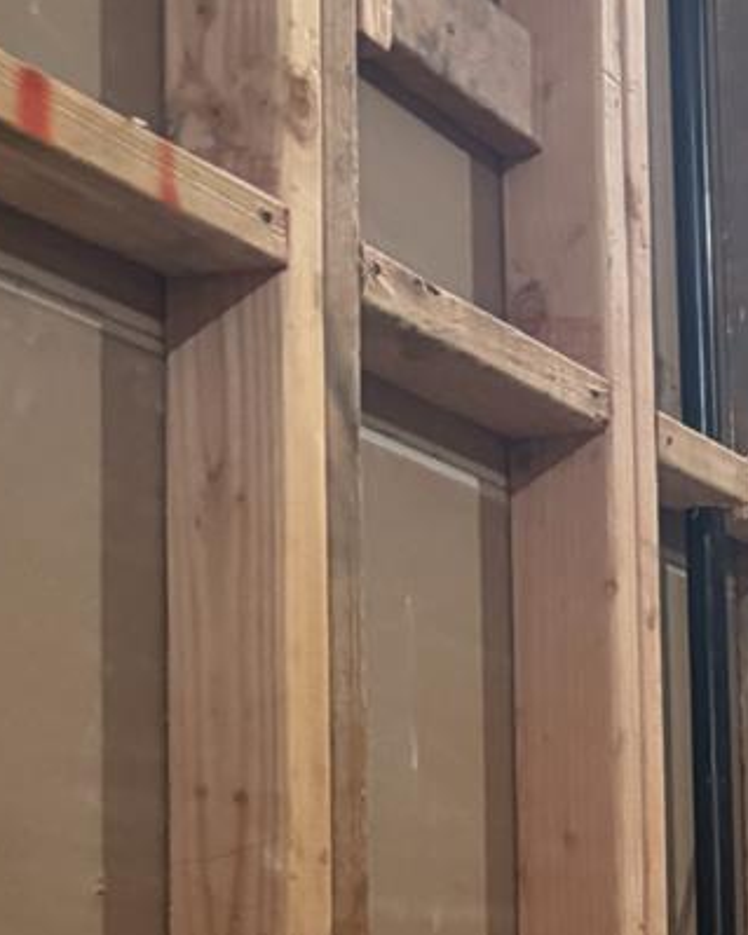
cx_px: 1211
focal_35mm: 88
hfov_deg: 15.7
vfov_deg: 21.0
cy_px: 946
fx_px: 2436
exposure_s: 1/60
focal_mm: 6.76
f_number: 1.78
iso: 800
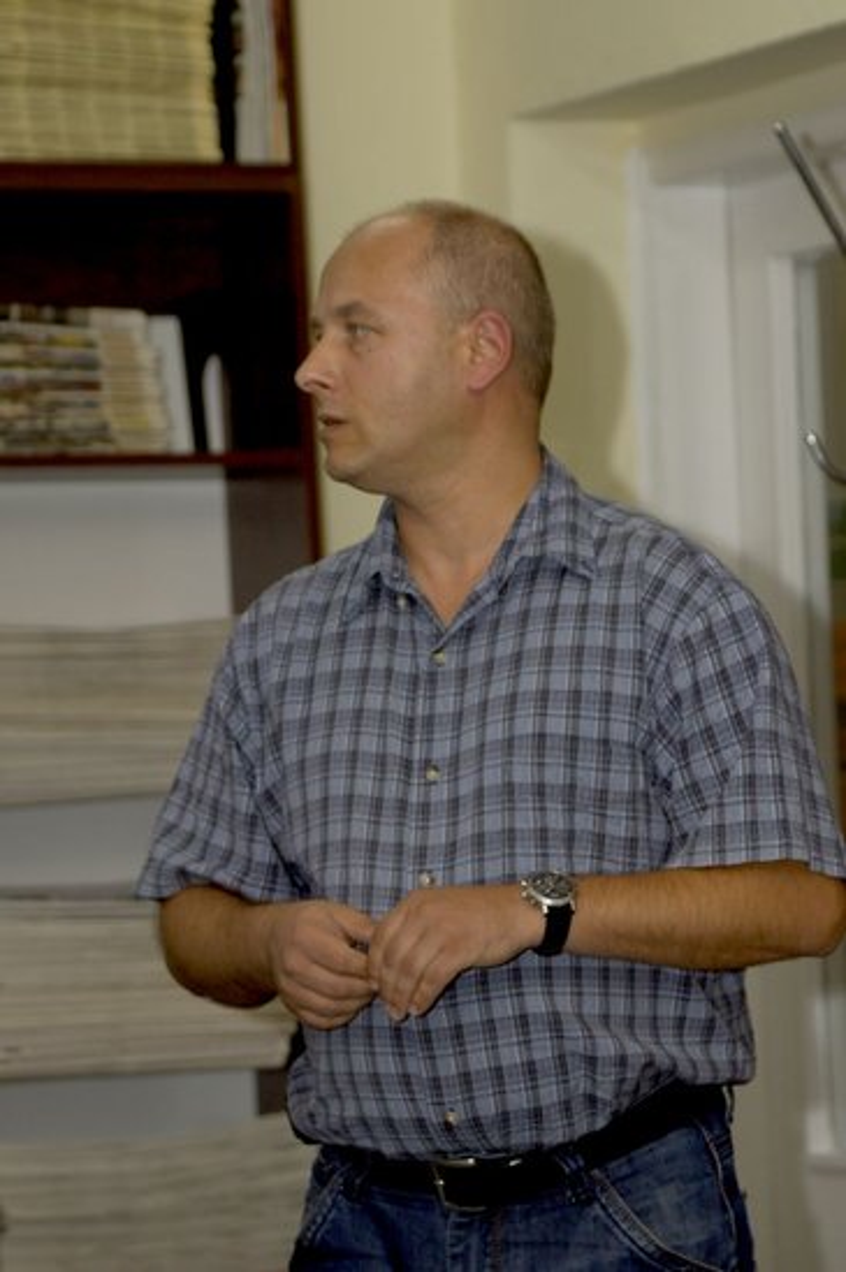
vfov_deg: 12.5
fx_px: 5827
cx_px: 423
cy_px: 636
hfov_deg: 8.3
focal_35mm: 165
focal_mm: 110
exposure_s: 1/160
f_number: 5.6
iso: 400
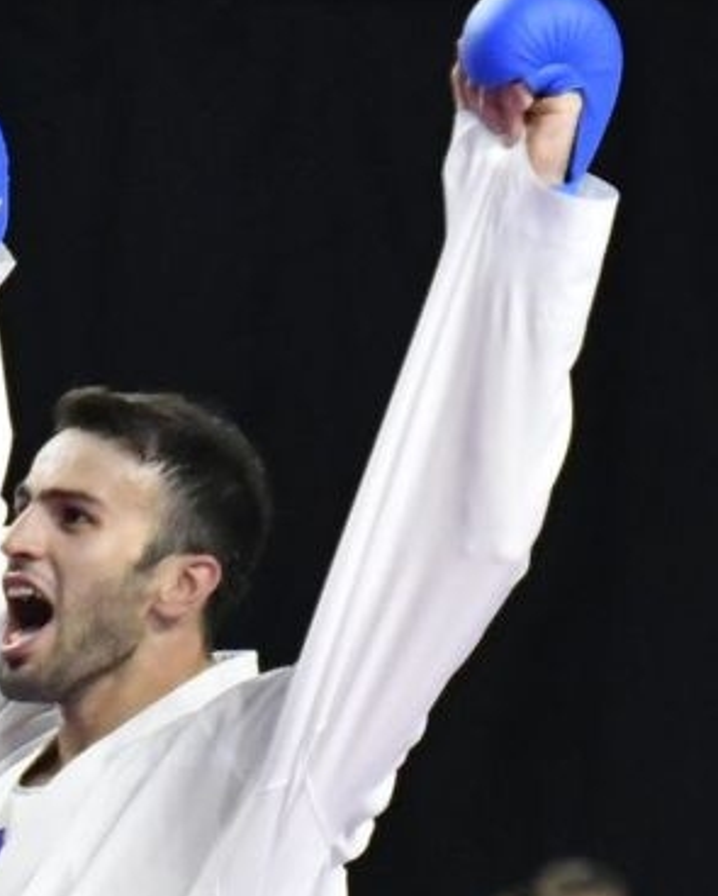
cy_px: 1283
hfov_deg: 1.5
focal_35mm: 1064
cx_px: -572
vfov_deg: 1.8
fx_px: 28227
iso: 2000
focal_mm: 155
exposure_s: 1/1000
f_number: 2.8
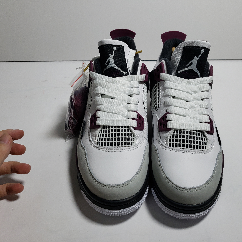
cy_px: 121
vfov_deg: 52.5
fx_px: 245
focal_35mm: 31
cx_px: 138
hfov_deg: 52.4
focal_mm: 4.3
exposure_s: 1/618
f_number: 1.5
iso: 50
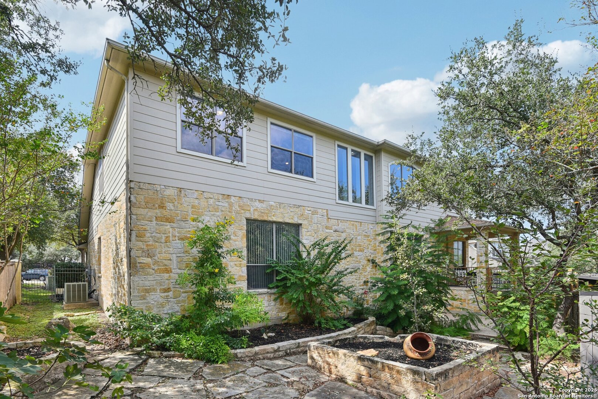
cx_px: 299
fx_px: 266
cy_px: 200
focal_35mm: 16
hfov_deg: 96.7
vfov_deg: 73.8
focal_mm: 16
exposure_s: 1/200
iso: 400
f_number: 8
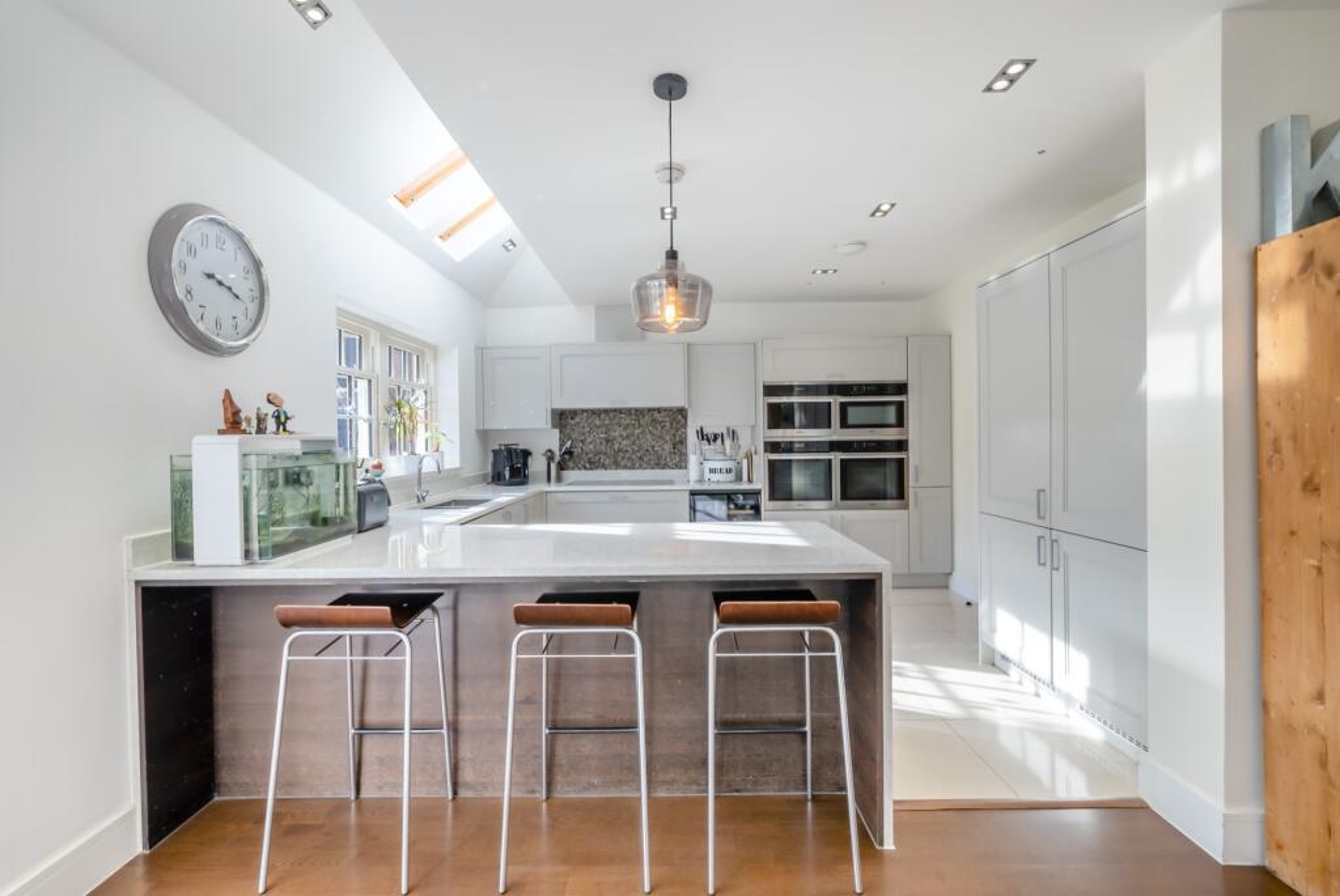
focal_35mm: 15
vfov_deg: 77.5
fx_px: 559
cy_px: 448
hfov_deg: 100.3
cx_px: 670
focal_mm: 15
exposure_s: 1/30
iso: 100
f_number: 10
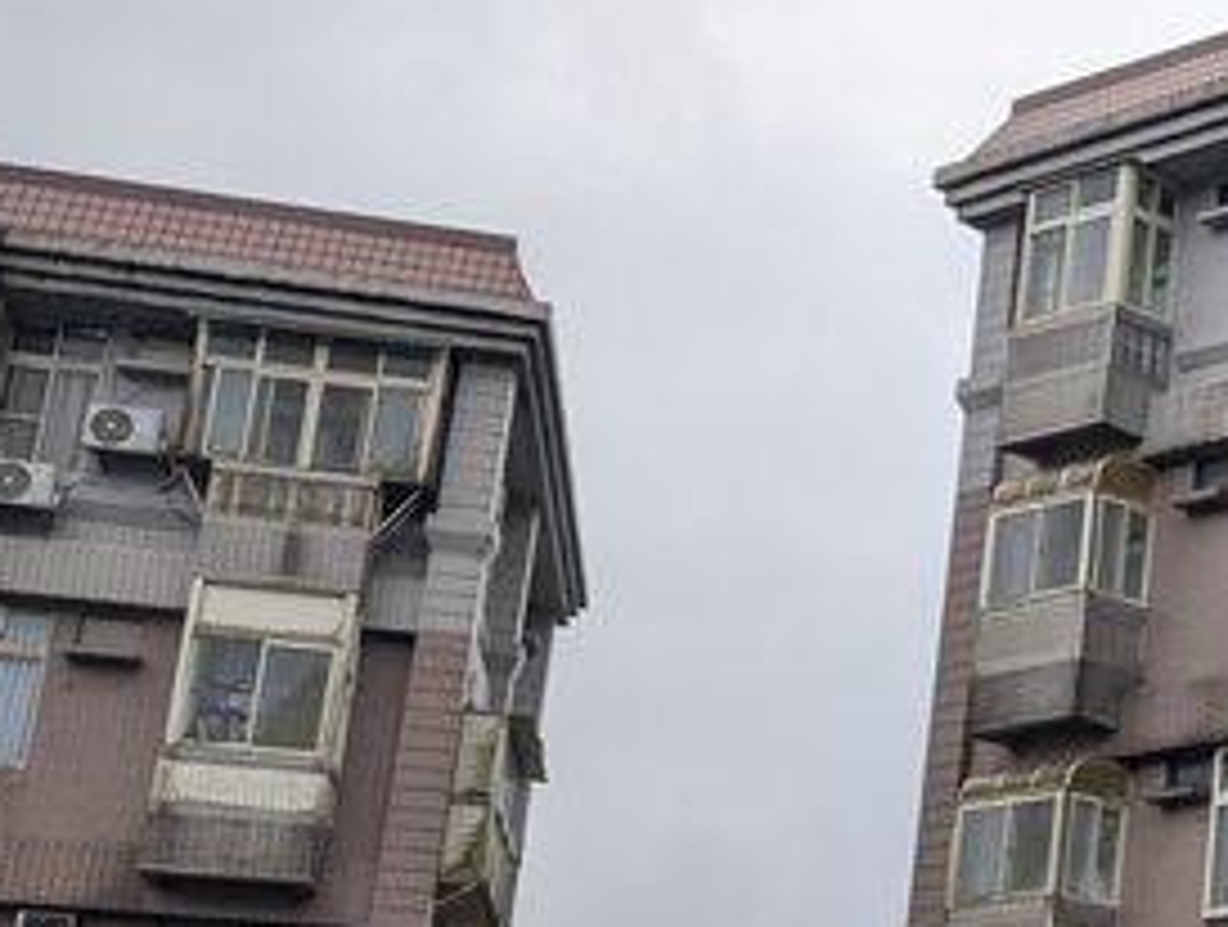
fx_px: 2986
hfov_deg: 19.8
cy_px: 662
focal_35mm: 84
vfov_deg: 17.6
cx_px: 1907
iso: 21
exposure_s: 1/150
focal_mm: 6.9
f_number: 1.68
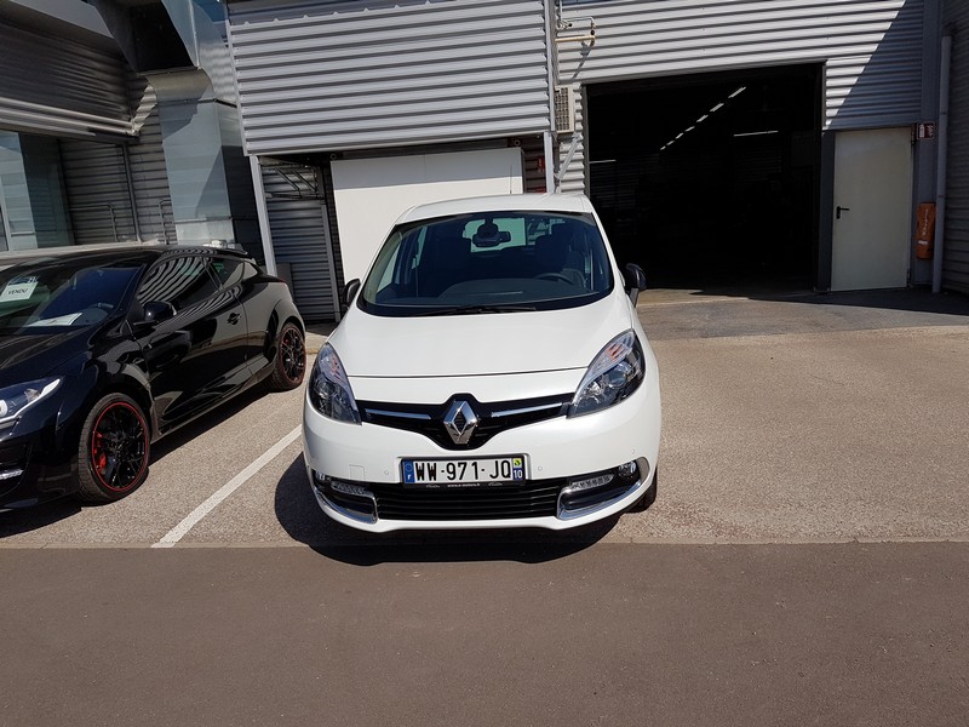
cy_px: 364
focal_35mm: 26
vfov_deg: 53.1
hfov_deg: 67.3
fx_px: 728
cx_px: 484
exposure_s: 1/4208
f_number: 1.7
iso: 40
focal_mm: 4.2
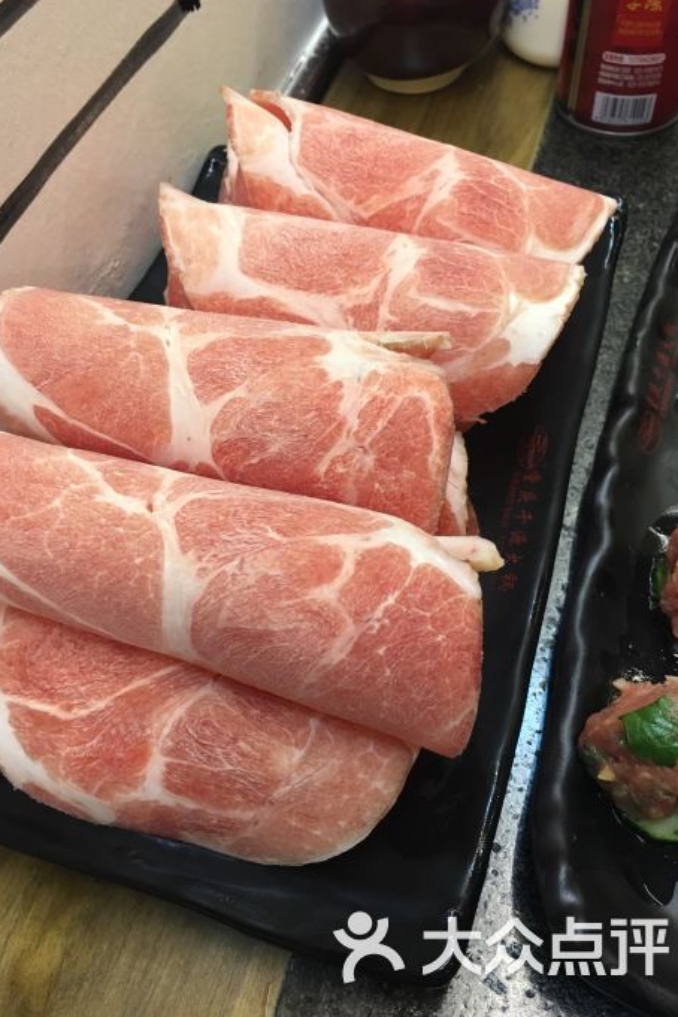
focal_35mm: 31
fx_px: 876
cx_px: 316
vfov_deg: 60.3
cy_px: 502
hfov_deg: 42.3
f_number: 2.2
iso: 125
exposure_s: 1/33
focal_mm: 4.15
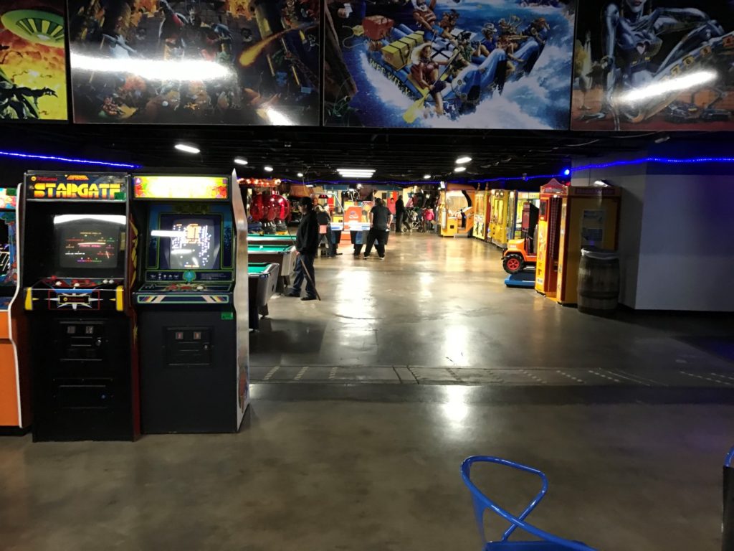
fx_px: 594
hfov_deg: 63.4
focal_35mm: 28
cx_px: 367
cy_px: 276
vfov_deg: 49.7
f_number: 1.8
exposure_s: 1/8
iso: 80
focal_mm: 3.99
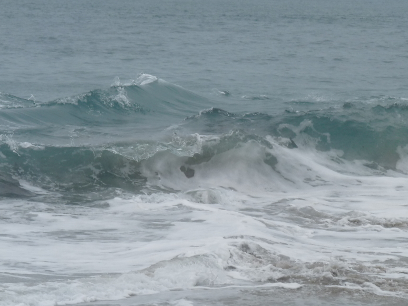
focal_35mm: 200
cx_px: 244
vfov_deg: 7.4
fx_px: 2358
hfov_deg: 9.9
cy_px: 166
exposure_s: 1/200
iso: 100
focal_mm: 23
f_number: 5
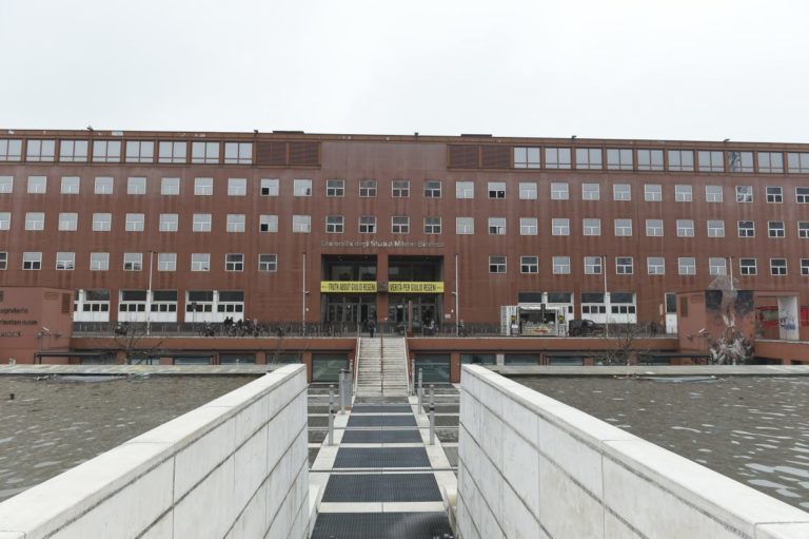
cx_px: 404
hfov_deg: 73.8
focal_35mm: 24
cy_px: 270
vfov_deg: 53.1
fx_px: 539
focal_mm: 24
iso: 640
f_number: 6.3
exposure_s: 1/250
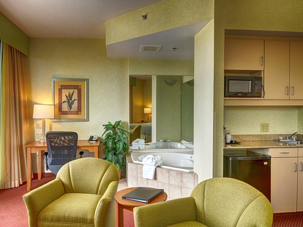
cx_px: 139
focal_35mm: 27
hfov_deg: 65.2
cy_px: 115
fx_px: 236
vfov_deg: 51.4
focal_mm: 16
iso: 400
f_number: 9
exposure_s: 1/8
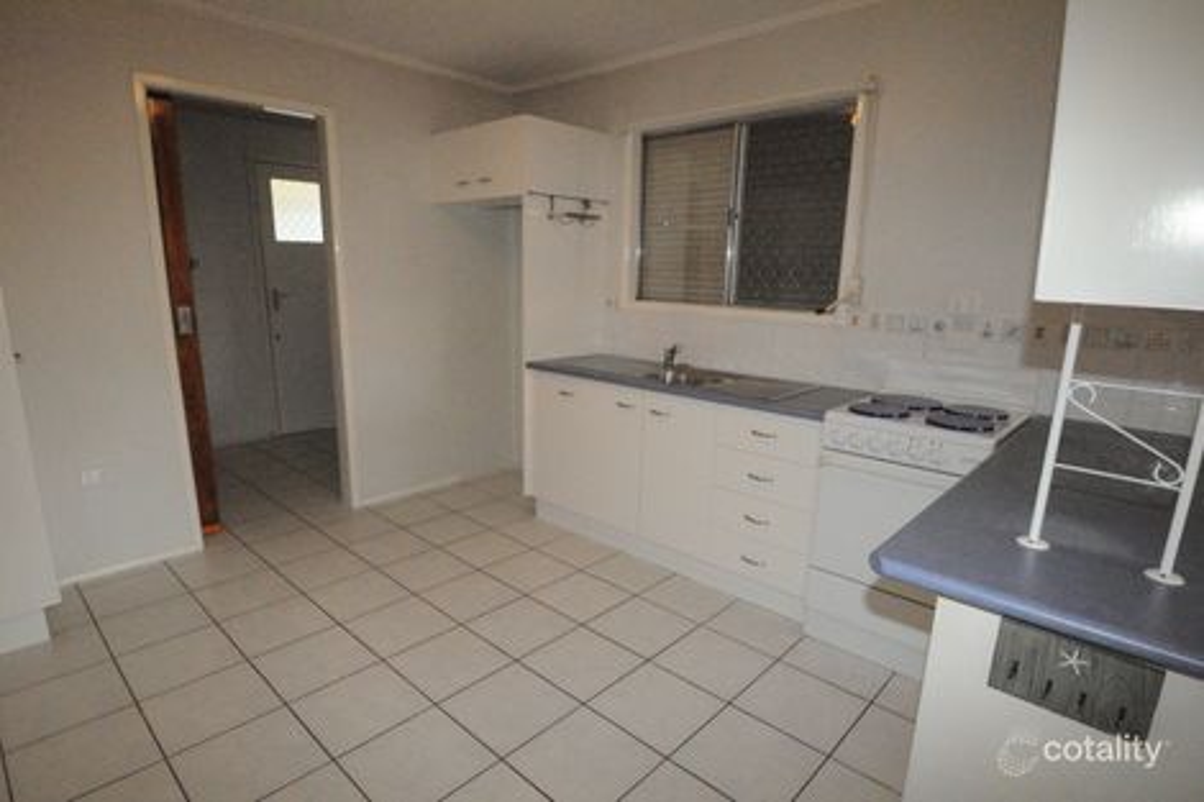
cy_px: 401
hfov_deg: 90.0
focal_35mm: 18
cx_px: 602
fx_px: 602
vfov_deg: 67.3
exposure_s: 1/200
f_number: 10
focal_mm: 12
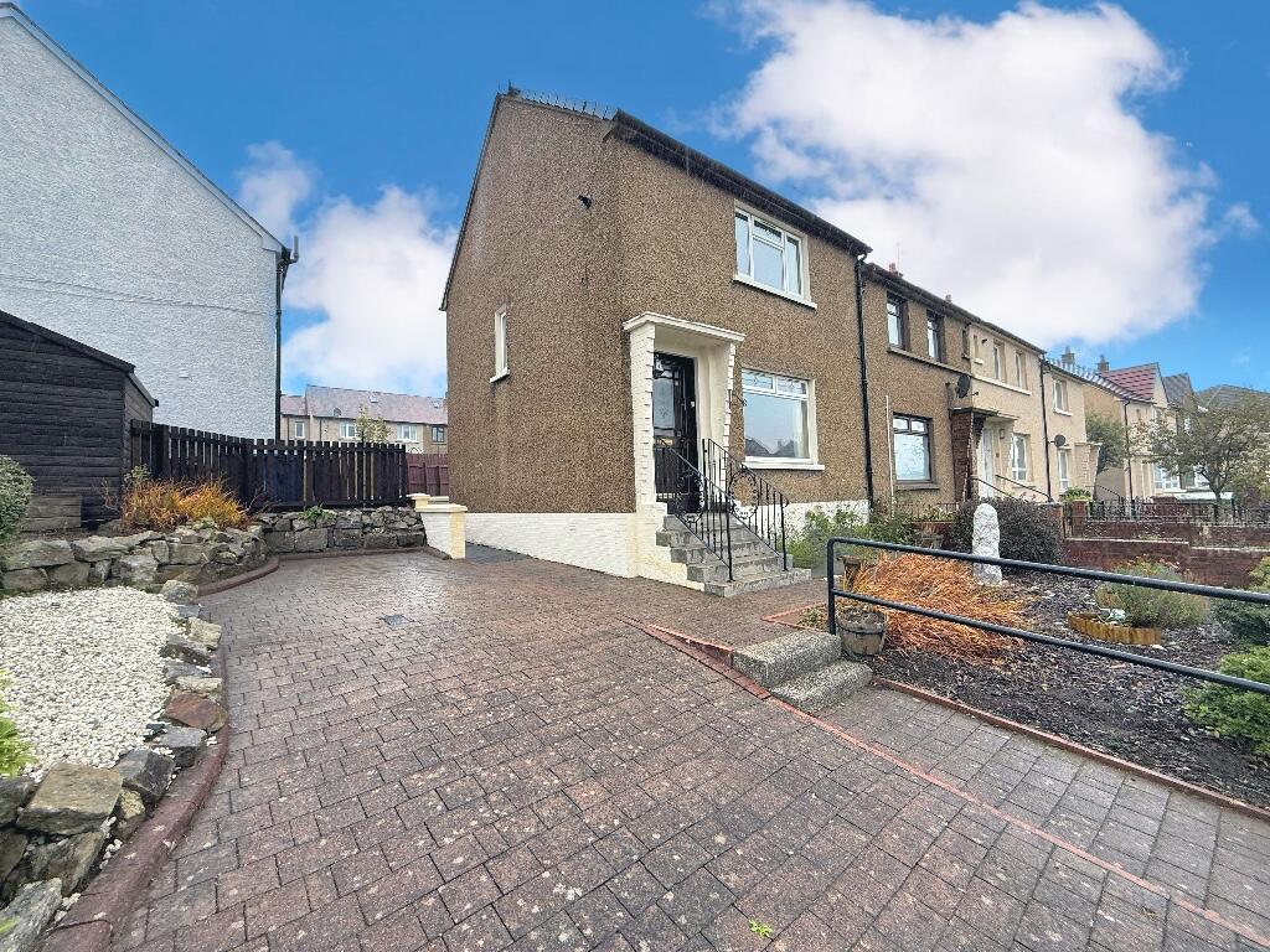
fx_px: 514
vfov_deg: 85.7
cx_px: 635
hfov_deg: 102.1
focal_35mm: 14
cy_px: 476
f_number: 2.2
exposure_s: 1/115
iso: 64
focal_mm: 2.22
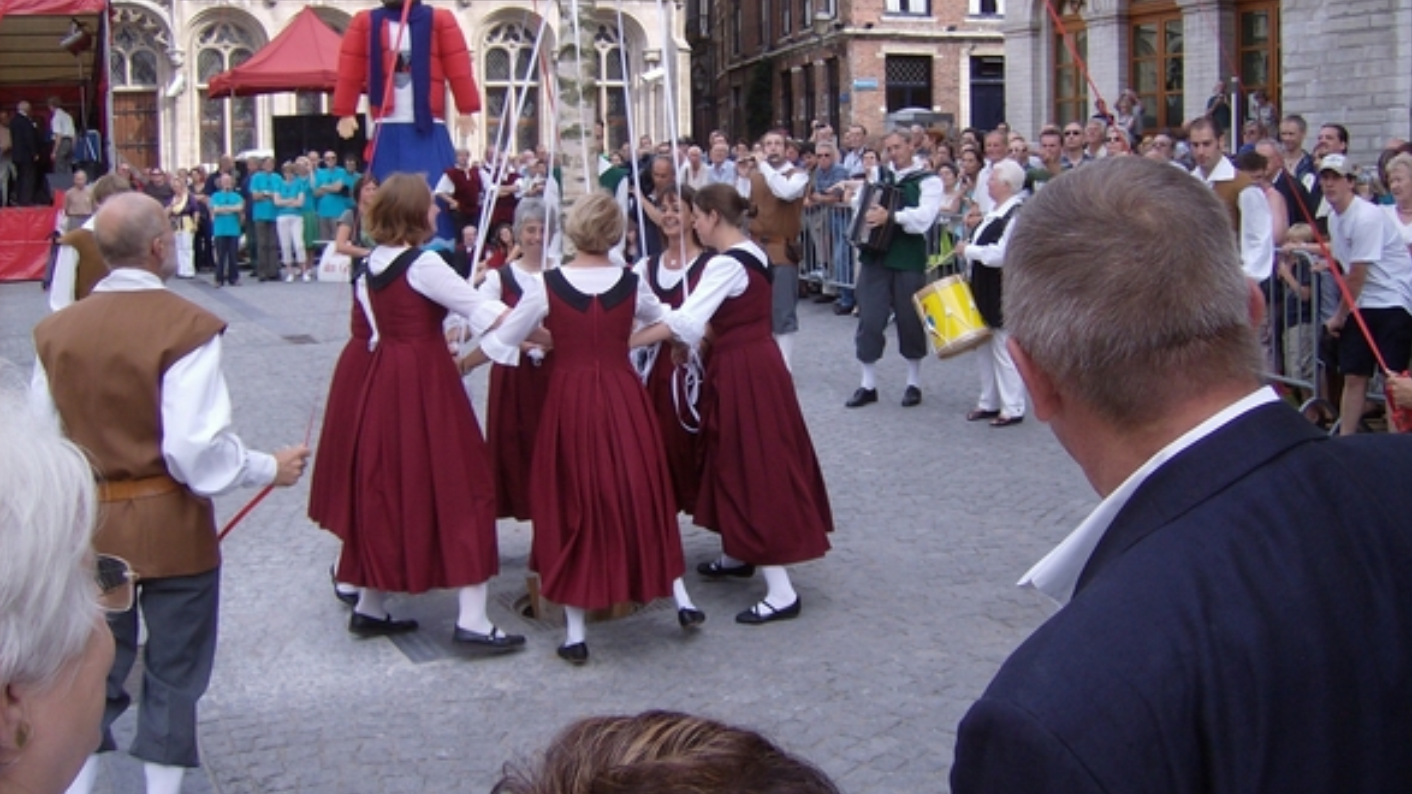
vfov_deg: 29.6
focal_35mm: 40
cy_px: 292
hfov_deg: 50.5
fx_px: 1497
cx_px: 719
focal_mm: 6
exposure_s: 1/486
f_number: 2.8
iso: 100
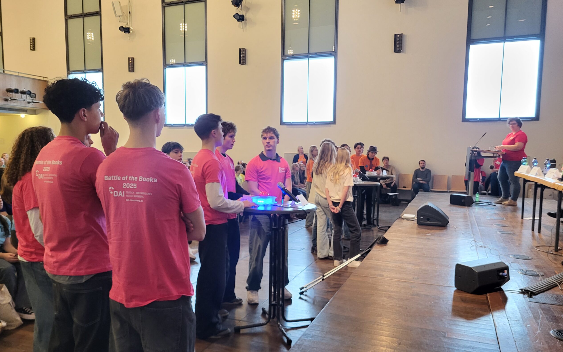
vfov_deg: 44.5
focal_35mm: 28
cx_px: 282
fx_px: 430
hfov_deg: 66.5
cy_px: 188
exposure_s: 1/50
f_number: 1.8
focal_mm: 5.4
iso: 640
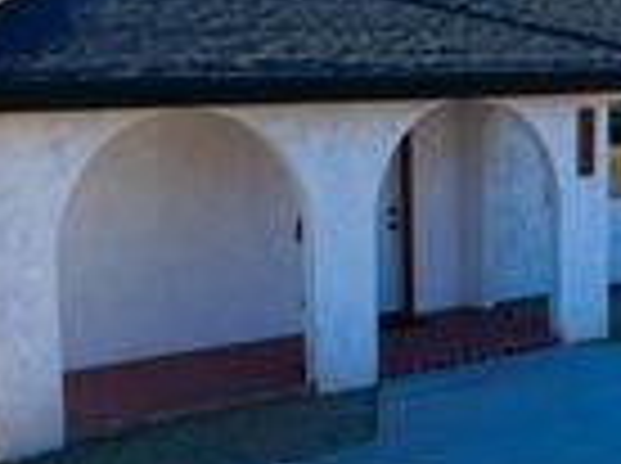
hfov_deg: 22.1
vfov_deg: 16.9
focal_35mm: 87
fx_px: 1558
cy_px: 246
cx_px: 526
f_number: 1.7
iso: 130
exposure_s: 1/2000
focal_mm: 6.72
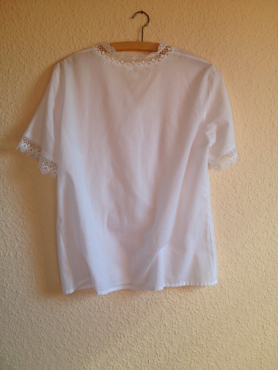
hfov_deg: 40.7
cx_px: 139
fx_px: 375
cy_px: 185
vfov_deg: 52.6
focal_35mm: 35
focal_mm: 4.28
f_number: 2.4
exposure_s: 1/60
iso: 50
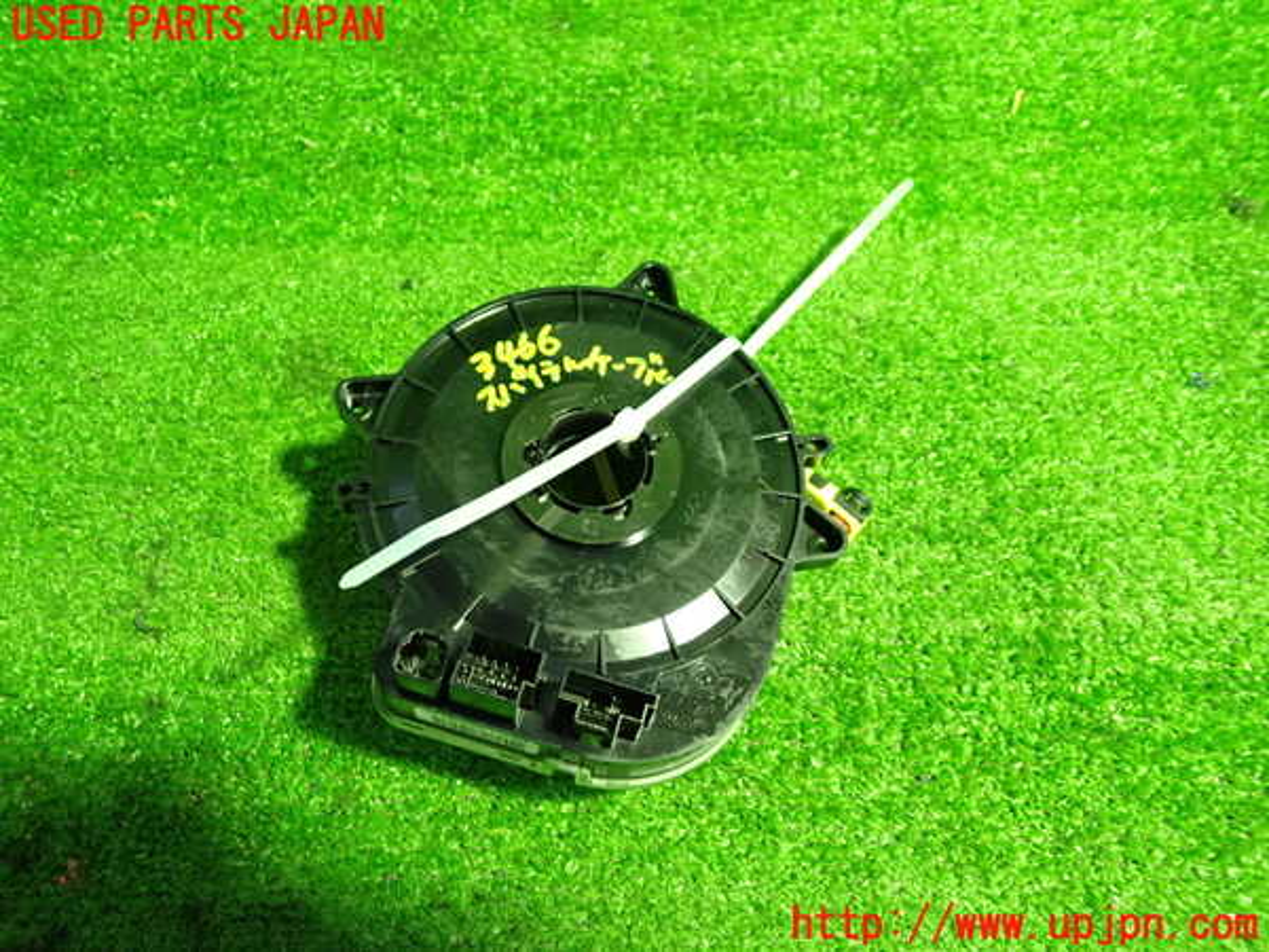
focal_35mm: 30
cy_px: 476
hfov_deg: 60.0
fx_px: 1100
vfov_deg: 46.8
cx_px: 634
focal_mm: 5.4
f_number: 2.3
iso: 640
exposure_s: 1/30
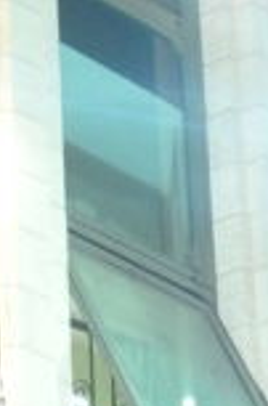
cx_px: -395
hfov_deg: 4.2
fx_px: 3620
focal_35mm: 322
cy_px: 146
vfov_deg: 6.4
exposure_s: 1/10
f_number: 5.6
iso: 800
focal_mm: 32
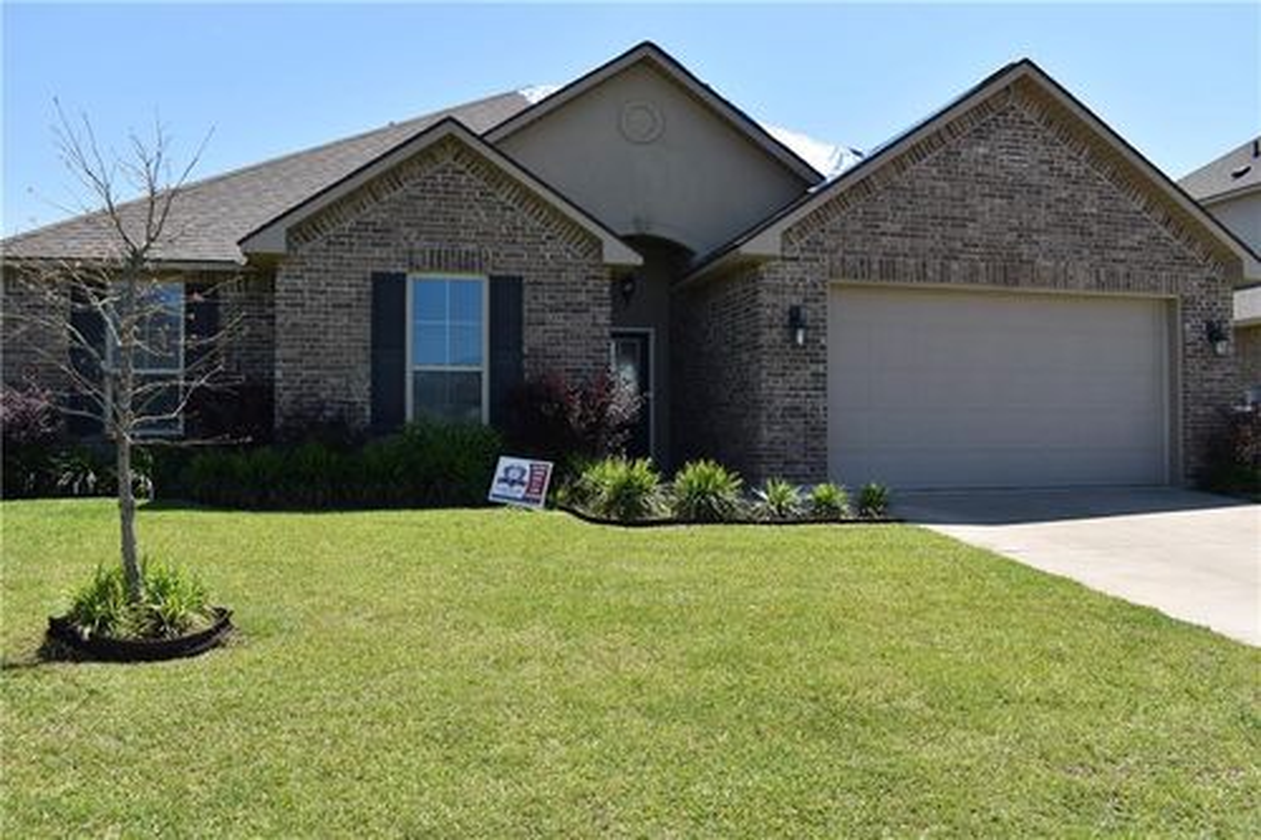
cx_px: 630
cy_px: 420
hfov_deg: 67.4
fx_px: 945
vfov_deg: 47.9
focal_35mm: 27
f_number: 8
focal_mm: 18
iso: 110
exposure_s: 1/250
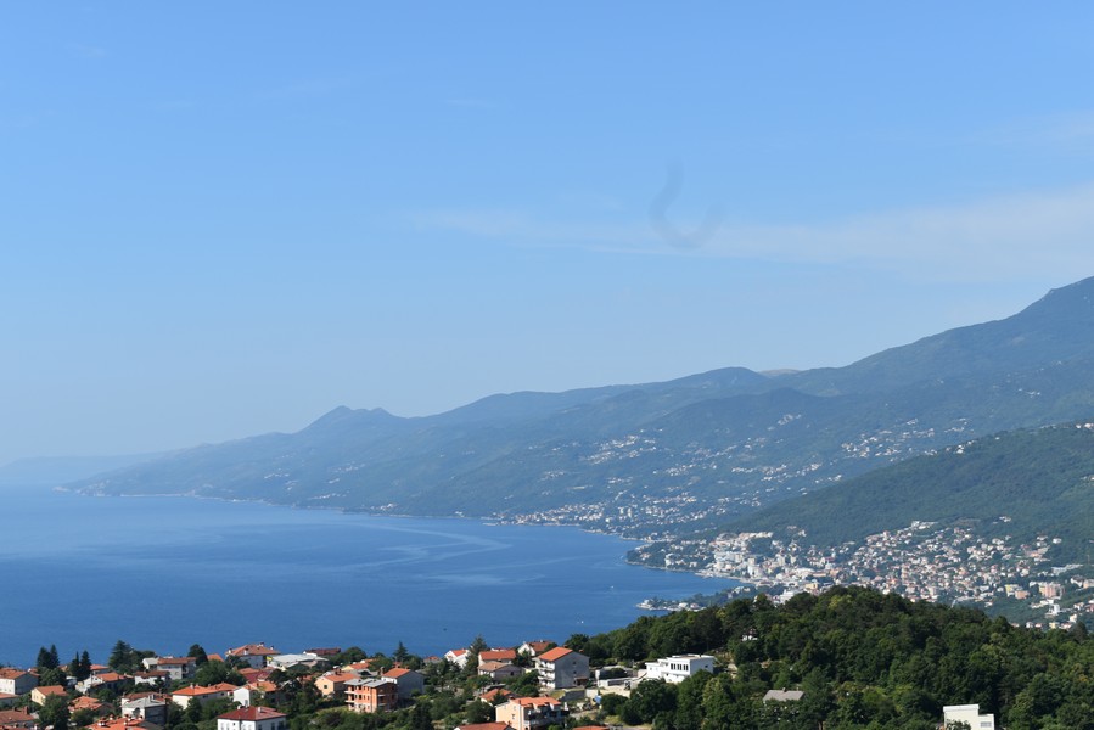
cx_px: 547
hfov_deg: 27.0
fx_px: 2280
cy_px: 365
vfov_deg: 18.2
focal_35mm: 75
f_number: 9
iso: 100
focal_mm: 50
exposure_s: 1/320
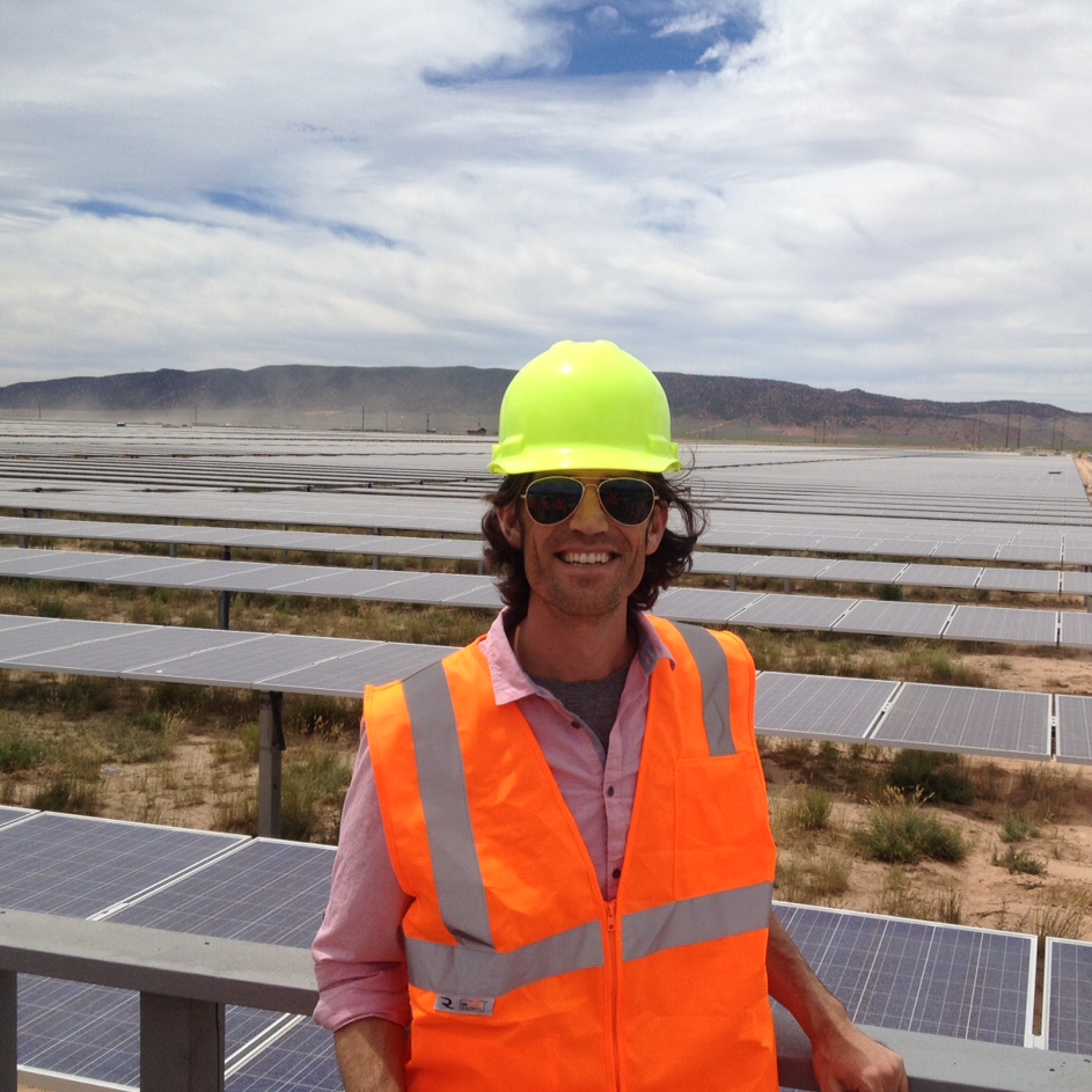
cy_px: 541
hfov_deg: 39.9
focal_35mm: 42
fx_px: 1499
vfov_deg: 40.0
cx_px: 623
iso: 50
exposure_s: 1/3690
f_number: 2.4
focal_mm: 4.28
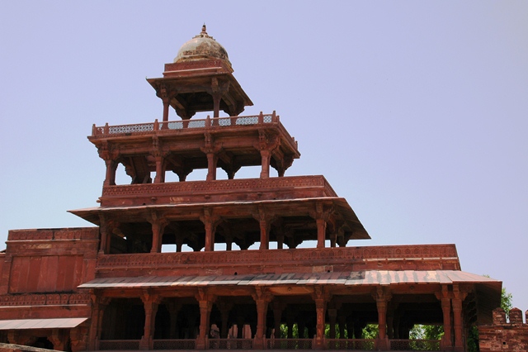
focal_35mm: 52
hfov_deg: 37.9
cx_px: 264
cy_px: 176
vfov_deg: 25.7
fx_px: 770
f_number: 11
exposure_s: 1/320
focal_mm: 35
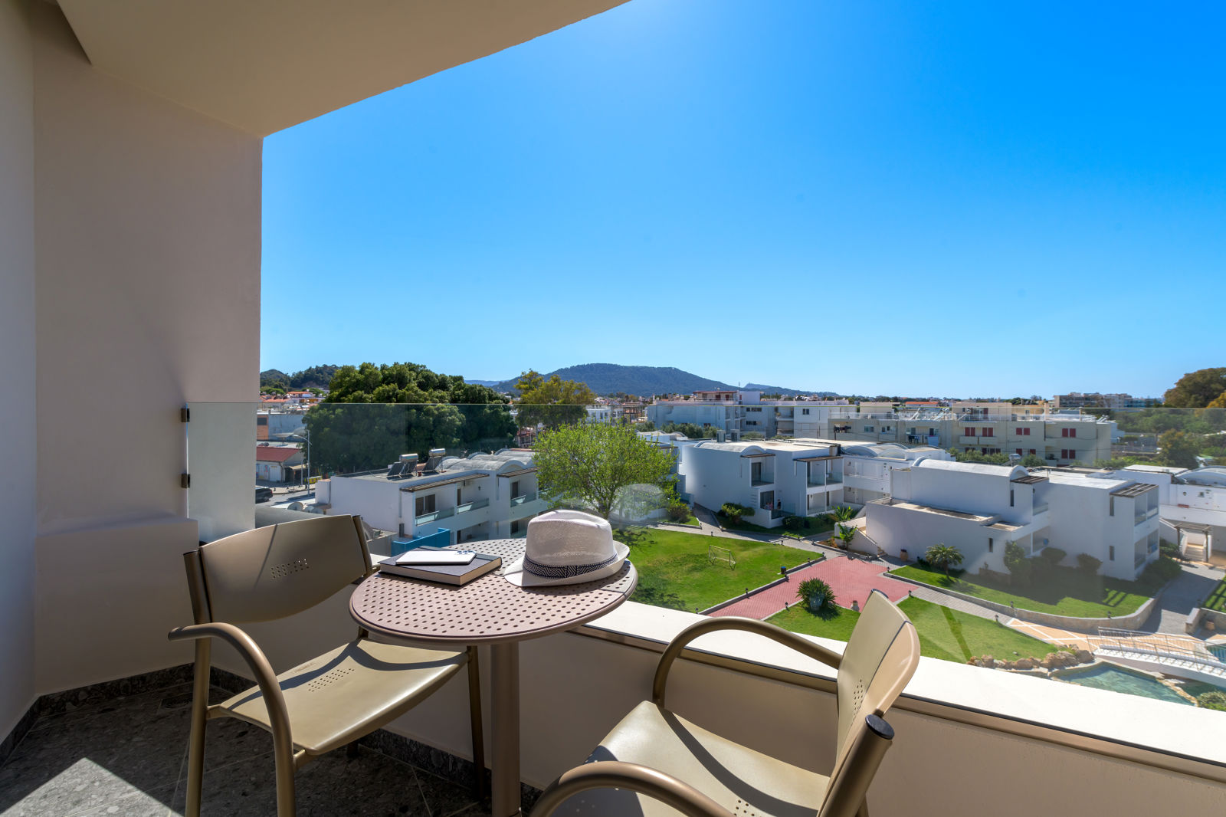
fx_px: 511
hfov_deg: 100.4
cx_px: 613
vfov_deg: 77.3
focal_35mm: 15
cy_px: 408
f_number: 11
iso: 250
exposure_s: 1/800
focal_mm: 15
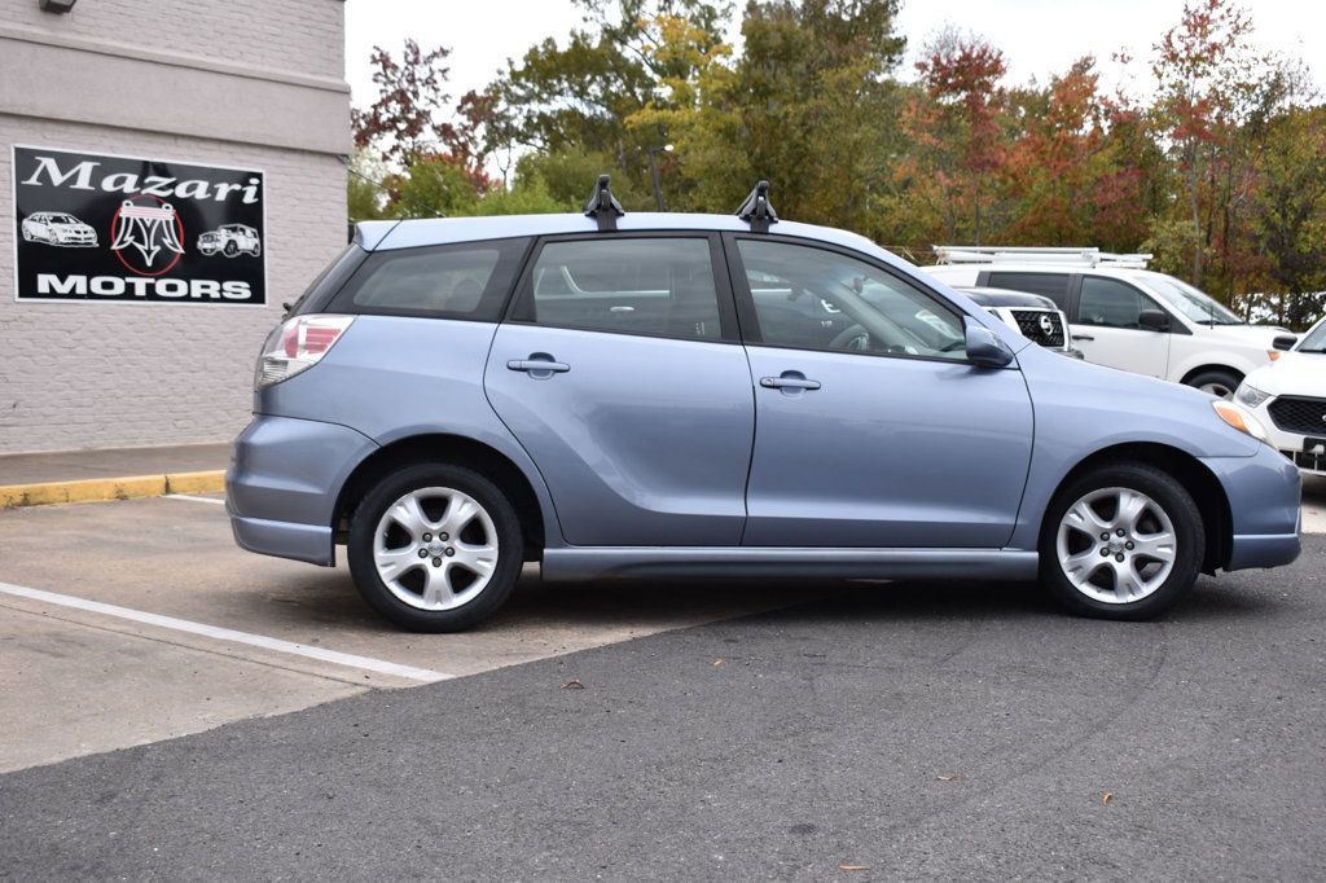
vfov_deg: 31.9
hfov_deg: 46.4
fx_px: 1546
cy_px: 442
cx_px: 663
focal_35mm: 42
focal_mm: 28
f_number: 6.3
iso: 200
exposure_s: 1/200
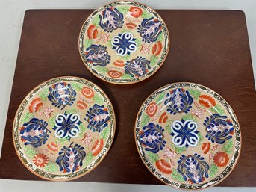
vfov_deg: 53.0
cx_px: 128
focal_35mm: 26
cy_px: 96
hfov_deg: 67.3
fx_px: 192
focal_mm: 4.2
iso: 160
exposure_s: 1/60
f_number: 1.6
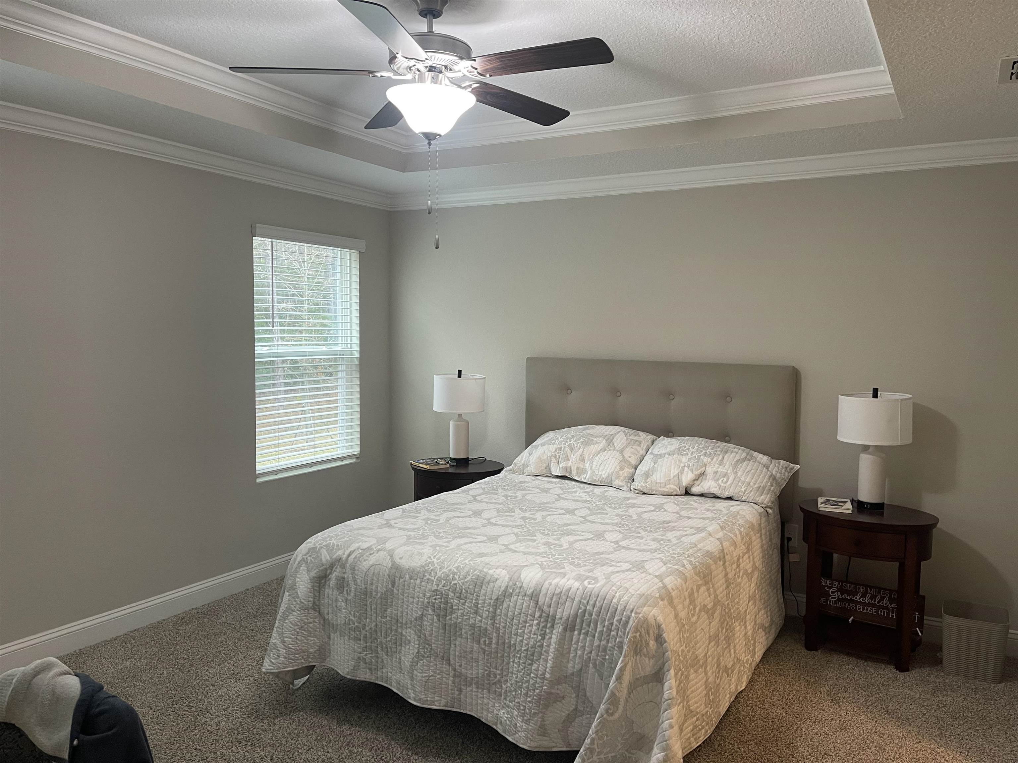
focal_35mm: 25
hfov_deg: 69.4
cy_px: 382
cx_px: 509
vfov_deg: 54.9
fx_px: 735
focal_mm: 5.1
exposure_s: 1/60
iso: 125
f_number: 1.6
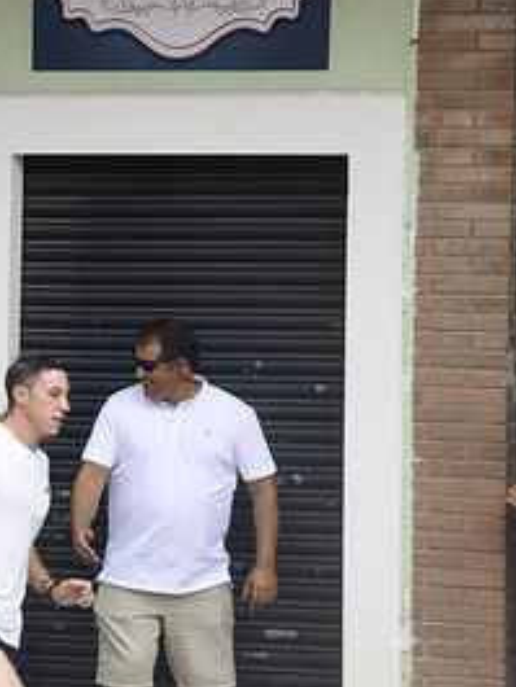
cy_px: 390
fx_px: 5203
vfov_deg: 7.6
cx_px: -570
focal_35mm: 262
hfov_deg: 5.5
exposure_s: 1/400
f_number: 6.3
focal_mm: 85
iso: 400
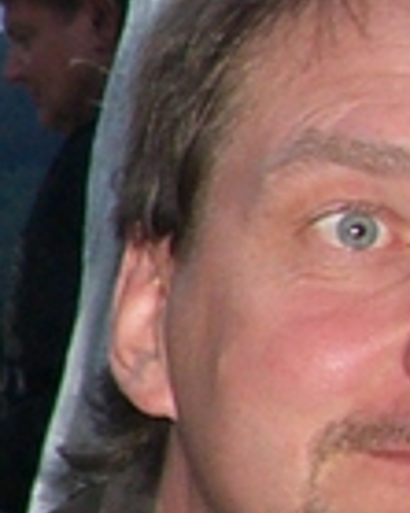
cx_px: -1049
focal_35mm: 213
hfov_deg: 6.3
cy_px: 365
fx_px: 3234
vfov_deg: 9.1
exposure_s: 1/60
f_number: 2.7
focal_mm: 6.2
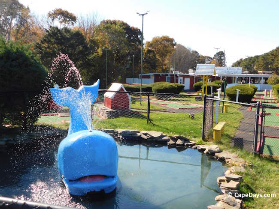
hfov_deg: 51.3
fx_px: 290
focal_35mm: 36
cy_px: 104
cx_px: 140
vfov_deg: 39.7
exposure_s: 1/640
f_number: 3.5
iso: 125
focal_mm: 6.3
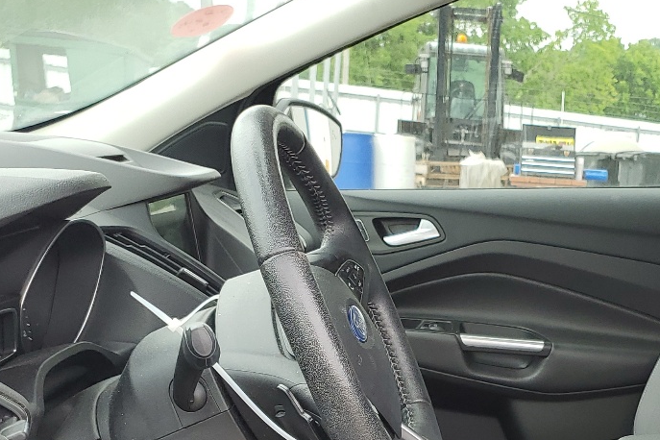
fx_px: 1155
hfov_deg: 31.0
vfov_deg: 20.0
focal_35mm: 63
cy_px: 549
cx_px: 545
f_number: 1.5
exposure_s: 1/345
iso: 50
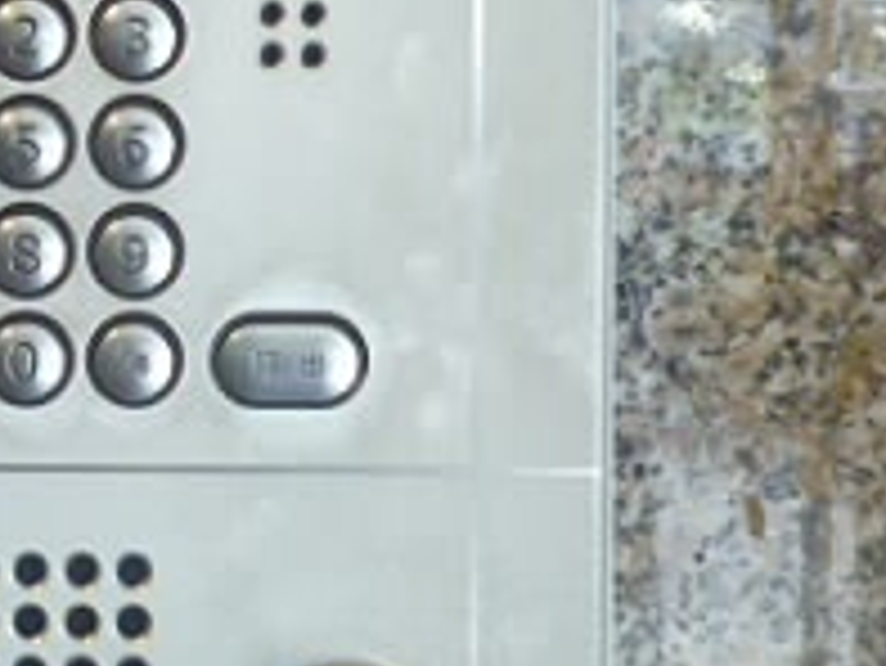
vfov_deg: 19.2
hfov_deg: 24.9
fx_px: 1946
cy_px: 144
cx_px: 99
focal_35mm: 76
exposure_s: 1/30
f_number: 2.8
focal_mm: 4.4
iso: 320
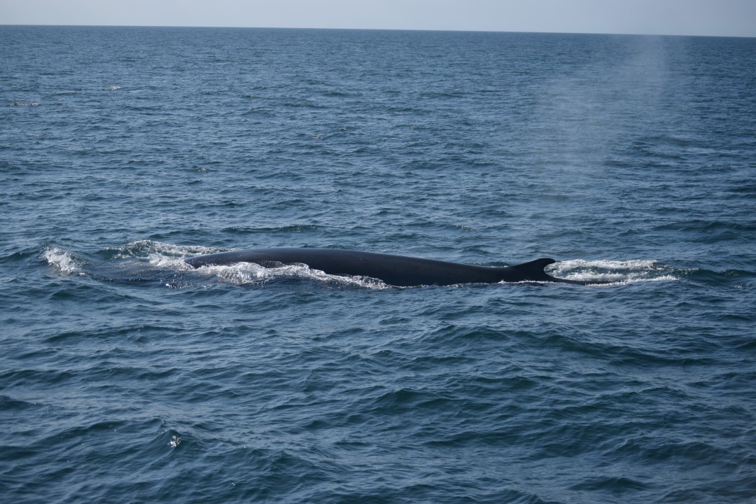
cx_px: 378
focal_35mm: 82
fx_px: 1732
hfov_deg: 24.6
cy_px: 252
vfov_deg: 16.6
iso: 200
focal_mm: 55
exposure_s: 1/4000
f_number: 4
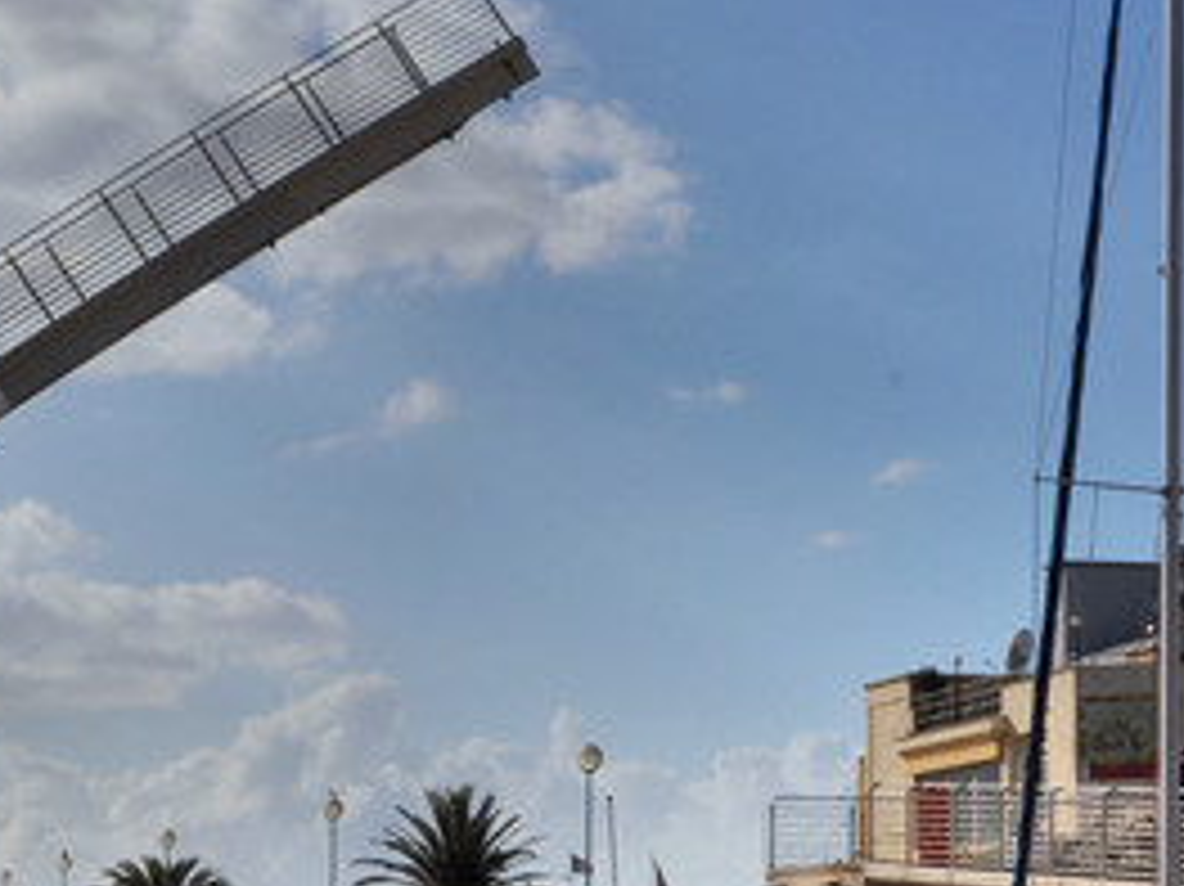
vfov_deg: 12.8
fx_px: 3897
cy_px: 861
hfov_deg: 17.3
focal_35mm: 114
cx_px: 653
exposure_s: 1/100
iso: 200
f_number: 20
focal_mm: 26
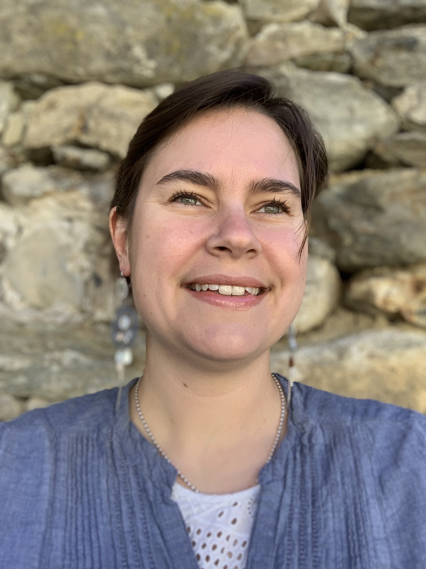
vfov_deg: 56.8
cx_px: 213
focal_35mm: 32
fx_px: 525
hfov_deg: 44.2
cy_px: 284
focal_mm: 2.87
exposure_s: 1/151
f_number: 2.2
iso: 16
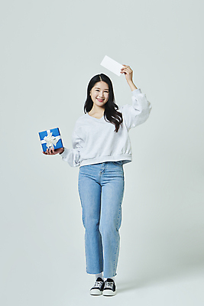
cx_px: 102
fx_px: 594
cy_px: 153
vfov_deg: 28.8
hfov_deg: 19.5
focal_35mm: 70
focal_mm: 70
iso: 100
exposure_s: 1/125
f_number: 11
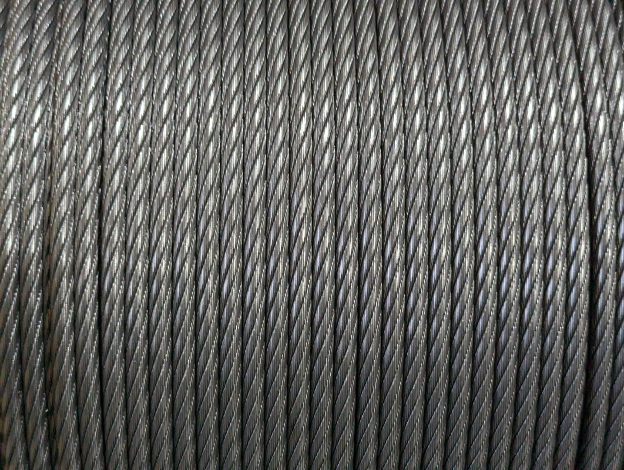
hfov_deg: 39.6
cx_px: 312
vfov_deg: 30.3
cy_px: 235
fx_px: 867
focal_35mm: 48
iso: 888
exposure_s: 1/220
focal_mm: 6.81
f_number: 1.85
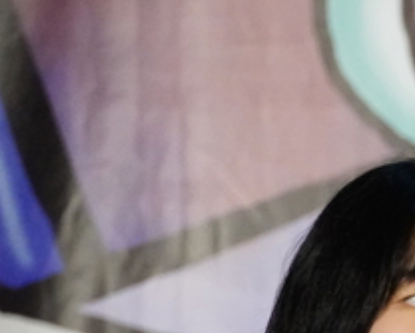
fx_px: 6698
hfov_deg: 3.5
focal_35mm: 545
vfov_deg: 2.8
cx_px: 646
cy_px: 464
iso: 8000
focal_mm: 115
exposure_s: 1/125
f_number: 5.6
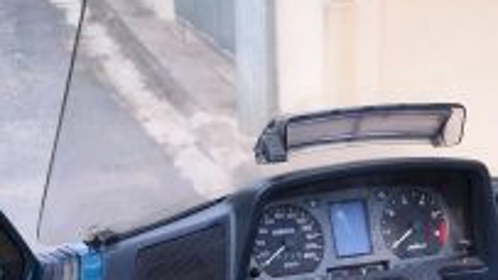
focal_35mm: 65
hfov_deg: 32.1
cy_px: 361
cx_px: 331
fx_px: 858
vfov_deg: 17.4
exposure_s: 1/566
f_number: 1.8
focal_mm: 5.58
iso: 50
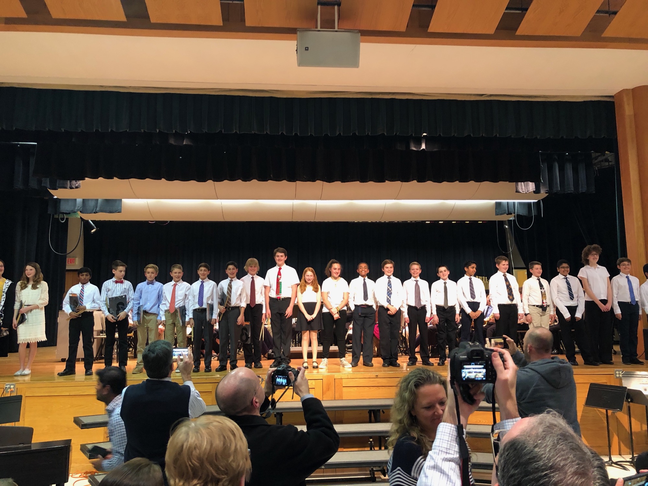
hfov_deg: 63.4
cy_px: 243
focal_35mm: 28
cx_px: 324
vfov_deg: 49.7
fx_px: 524
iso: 64
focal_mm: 4
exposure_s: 1/15
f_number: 1.8
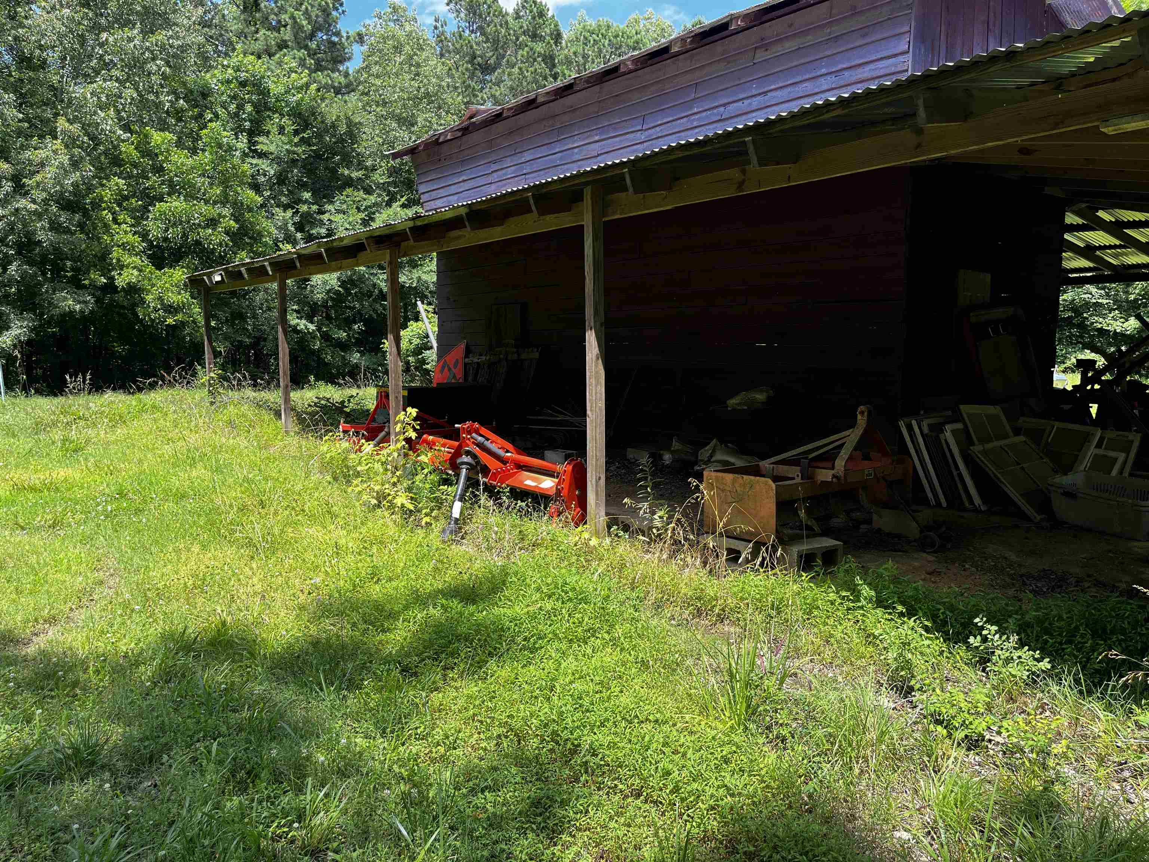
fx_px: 863
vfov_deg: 53.1
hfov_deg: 67.3
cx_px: 574
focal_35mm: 26
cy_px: 431
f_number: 1.6
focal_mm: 5.1
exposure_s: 1/878
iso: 50
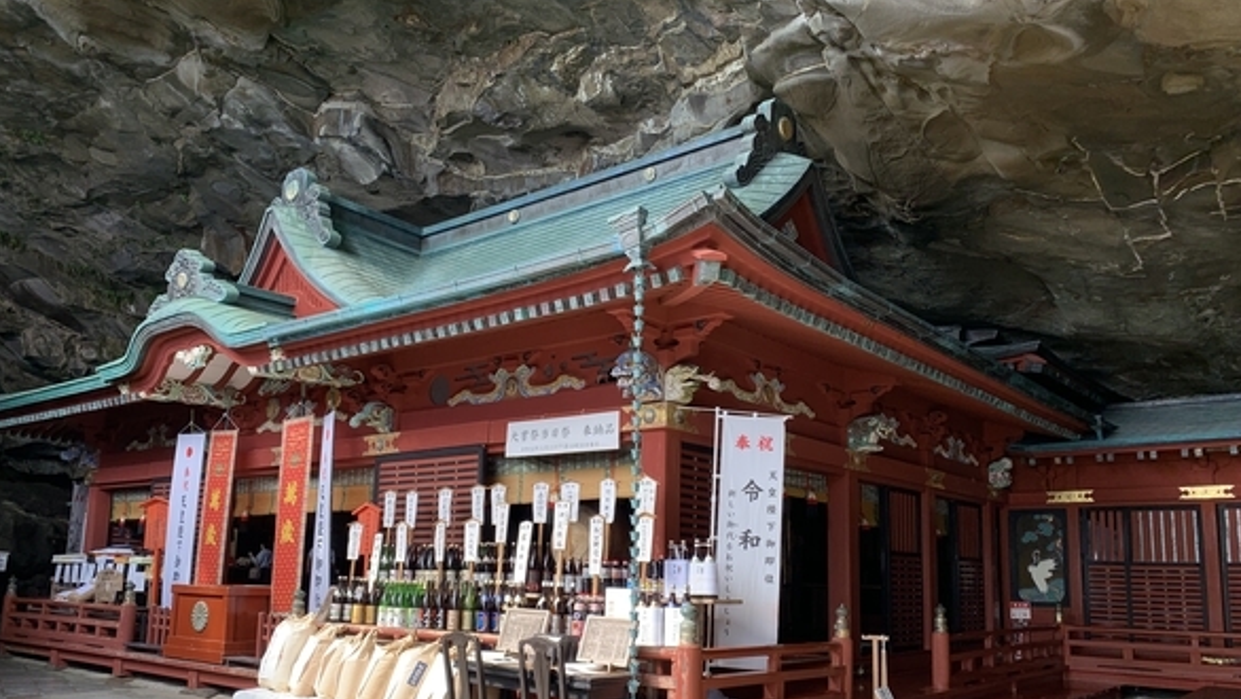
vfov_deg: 39.8
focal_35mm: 29
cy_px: 453
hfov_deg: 66.0
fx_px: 955
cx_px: 631
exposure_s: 1/191
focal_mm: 4.25
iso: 25
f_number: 1.8
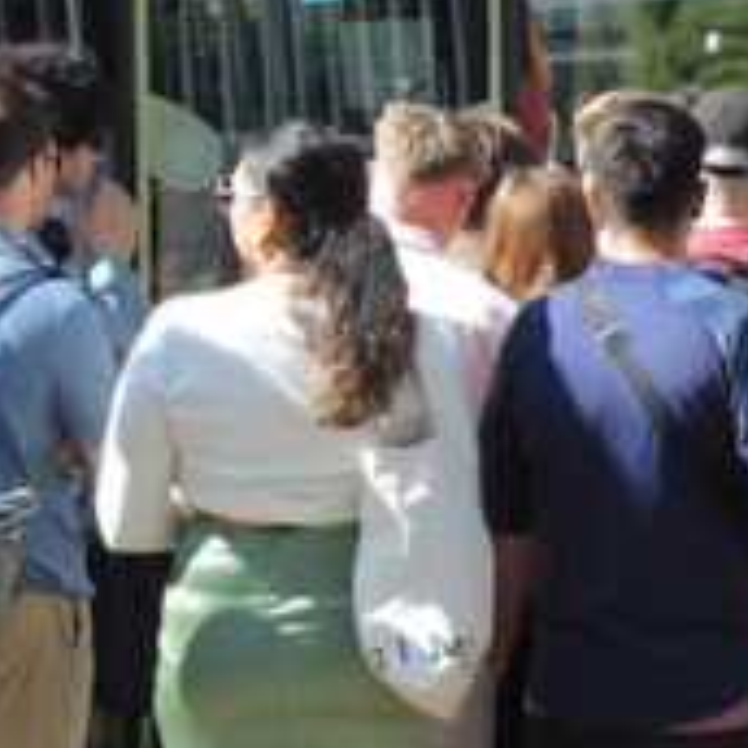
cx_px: 844
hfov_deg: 12.6
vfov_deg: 12.8
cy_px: 391
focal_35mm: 136
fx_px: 3325
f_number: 2.2
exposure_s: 1/640
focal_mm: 8.2
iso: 80
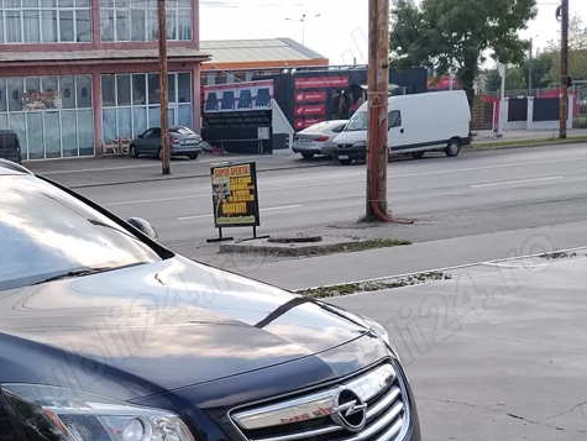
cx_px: -12
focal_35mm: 61
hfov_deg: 29.4
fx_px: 1035
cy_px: 355
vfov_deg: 23.7
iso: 50
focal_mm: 4.22
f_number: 1.8
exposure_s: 1/1244
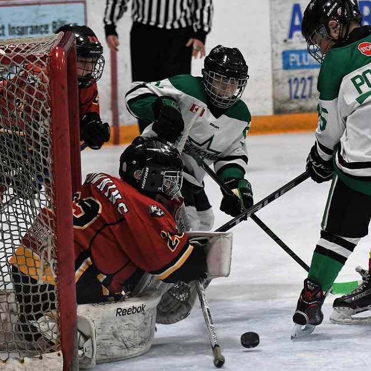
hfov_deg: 11.3
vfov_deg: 11.3
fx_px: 1867
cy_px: 185
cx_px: 265
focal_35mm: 154
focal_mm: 80
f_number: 2.8
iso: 1400
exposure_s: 1/640
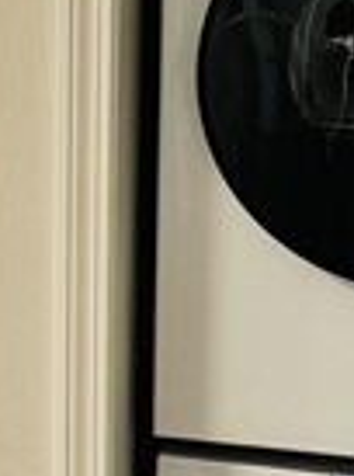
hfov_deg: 10.7
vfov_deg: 14.6
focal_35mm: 135
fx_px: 1849
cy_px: 174
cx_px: -90
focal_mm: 6.76
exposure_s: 1/60
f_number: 1.78
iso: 250
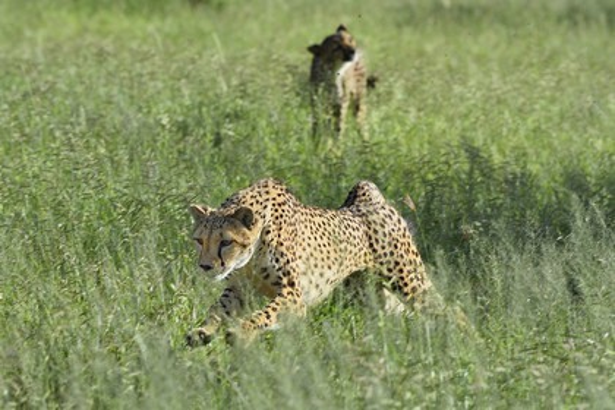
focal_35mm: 200
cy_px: 205
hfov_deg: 10.3
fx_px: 3416
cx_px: 308
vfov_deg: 6.9
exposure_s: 1/1000
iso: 400
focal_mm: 200
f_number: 7.1
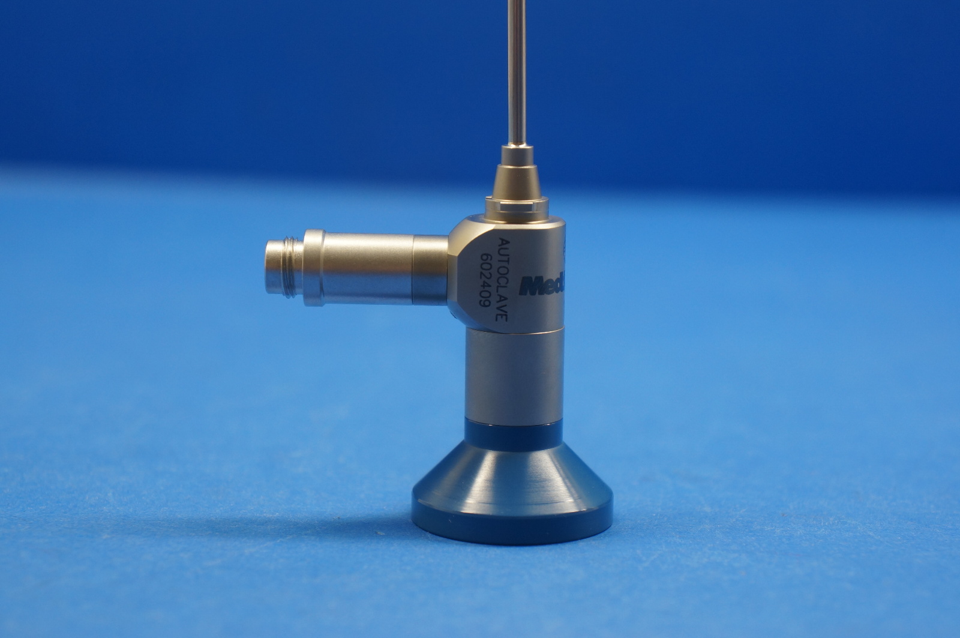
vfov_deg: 16.5
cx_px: 480
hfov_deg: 24.6
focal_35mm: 82
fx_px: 2198
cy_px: 319
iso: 400
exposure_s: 1/50
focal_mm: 55
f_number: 5.6
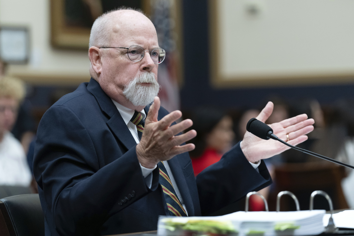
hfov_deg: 12.8
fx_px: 1583
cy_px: 118
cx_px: 177
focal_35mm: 161
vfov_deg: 8.5
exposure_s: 1/640
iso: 3200
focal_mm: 161
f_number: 3.5
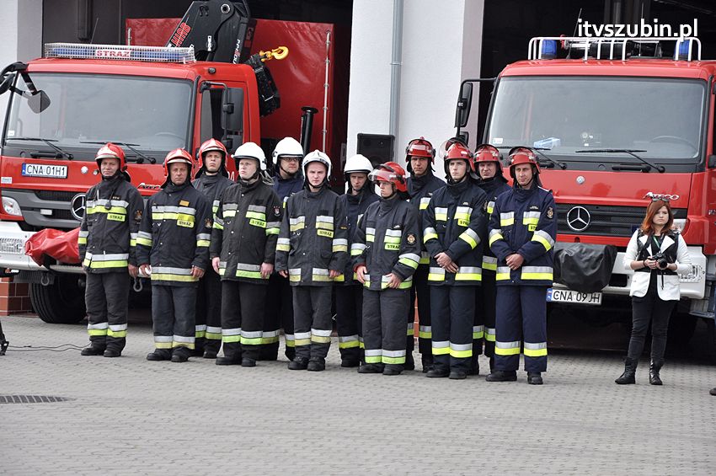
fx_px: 2682
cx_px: 358
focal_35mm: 135
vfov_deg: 10.1
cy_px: 238
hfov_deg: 15.2
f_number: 7.1
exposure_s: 1/800
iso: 500
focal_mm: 90
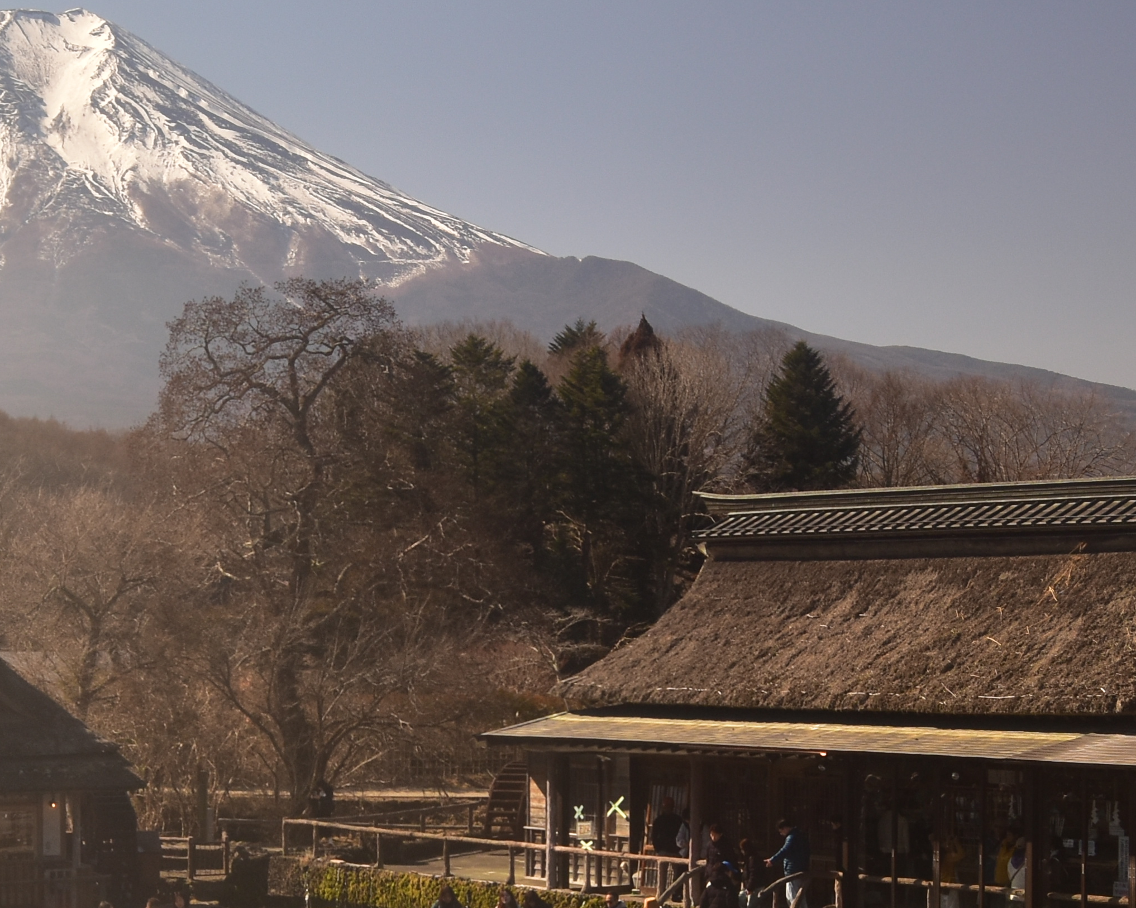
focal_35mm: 228
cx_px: 378
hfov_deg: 8.5
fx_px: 7678
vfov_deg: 6.8
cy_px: 628
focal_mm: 55
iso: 200
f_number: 8
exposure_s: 1/250
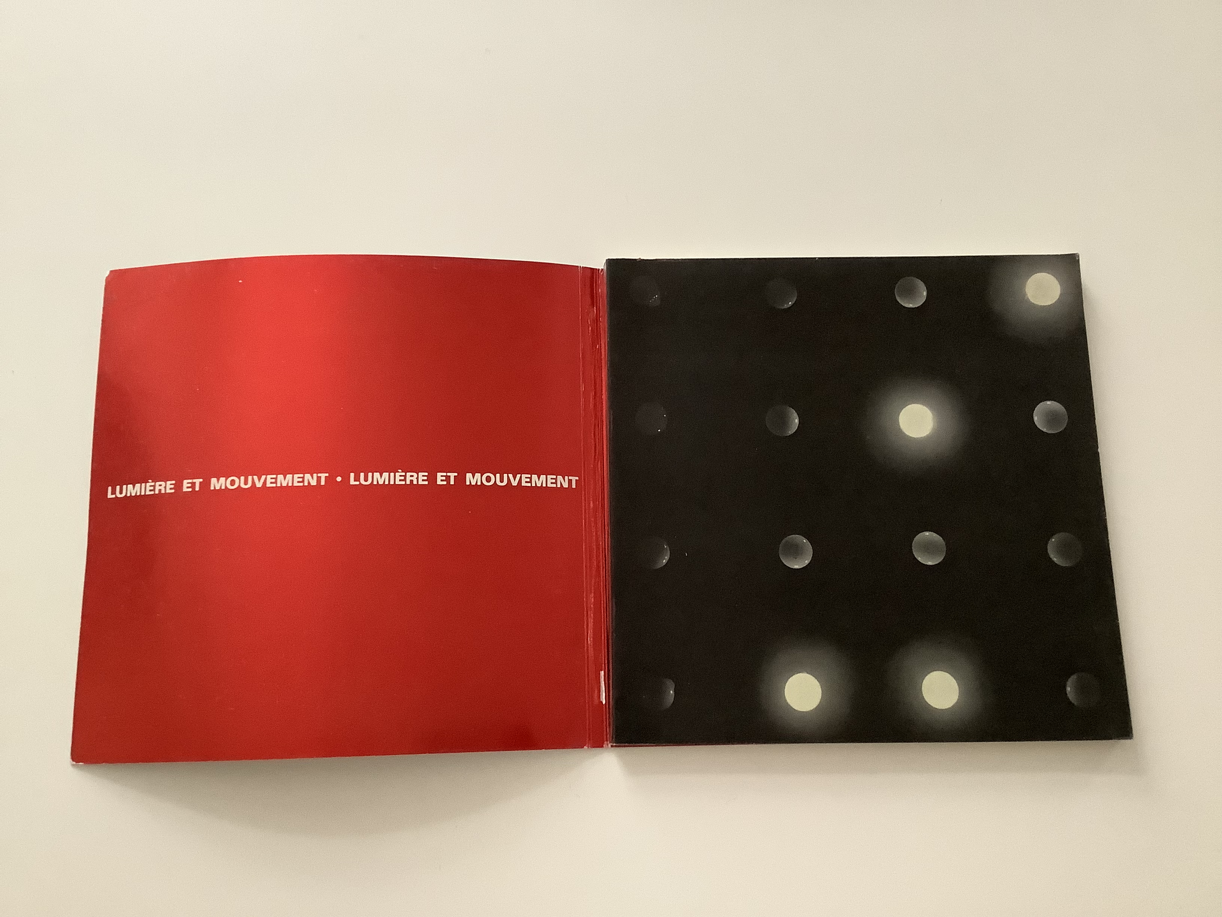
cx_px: 611
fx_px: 1094
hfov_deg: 58.4
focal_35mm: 31
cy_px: 458
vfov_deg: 45.4
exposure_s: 1/30
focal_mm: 3.3
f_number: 2.4
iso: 400
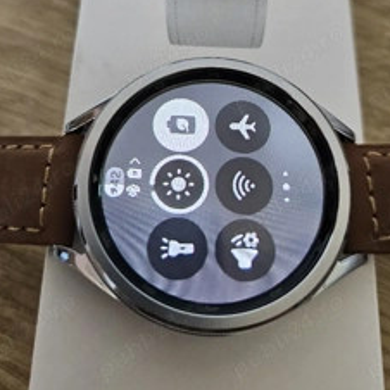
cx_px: 188
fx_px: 459
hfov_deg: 46.0
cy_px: 88
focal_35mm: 36
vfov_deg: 44.2
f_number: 1.7
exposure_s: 1/51
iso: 160
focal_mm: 6.3
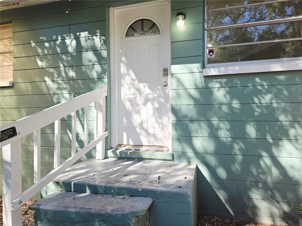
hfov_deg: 73.9
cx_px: 151
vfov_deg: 58.9
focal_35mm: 23
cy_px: 113
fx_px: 201
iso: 25
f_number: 1.8
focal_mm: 5.4
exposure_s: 1/501
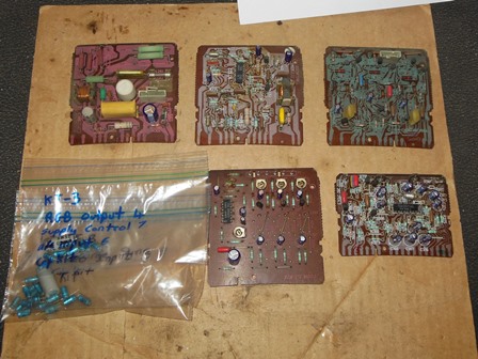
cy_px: 180
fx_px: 456
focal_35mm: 33
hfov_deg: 55.4
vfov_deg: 42.9
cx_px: 239
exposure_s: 1/30
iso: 125
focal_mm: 6
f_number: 3.5
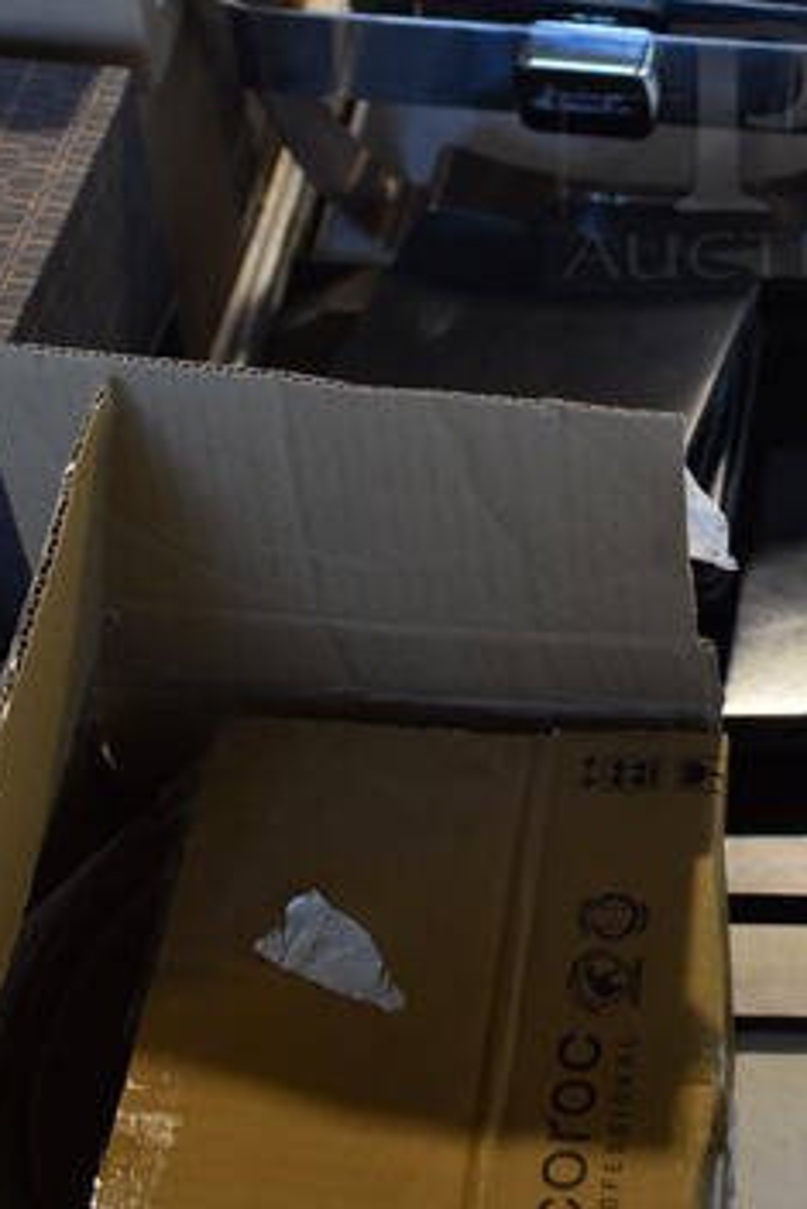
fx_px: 2351
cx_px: 924
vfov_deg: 27.7
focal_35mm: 70
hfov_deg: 18.6
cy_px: 112
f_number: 3.5
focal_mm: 18
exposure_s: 1/125
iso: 800
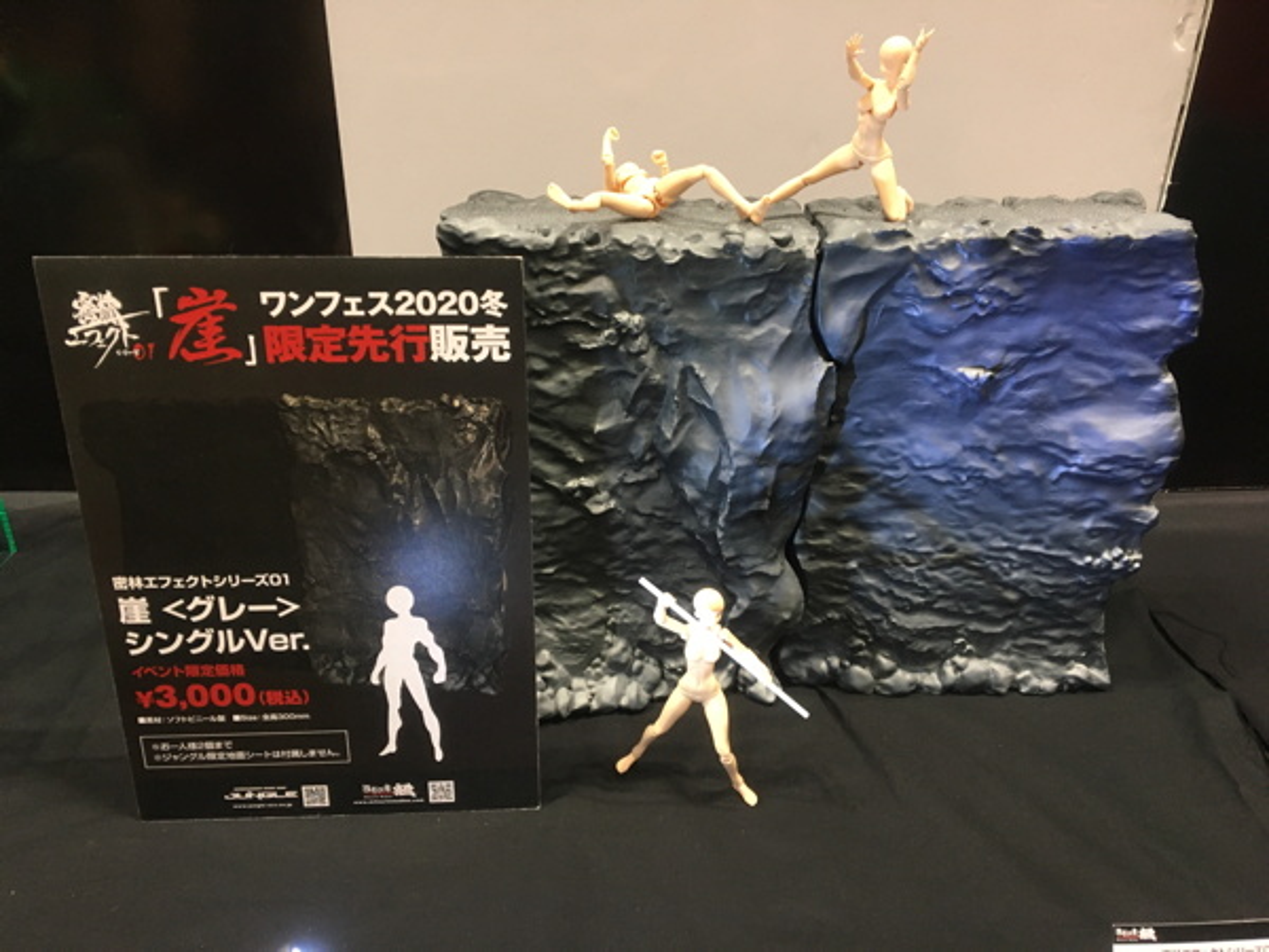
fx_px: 1063
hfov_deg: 61.7
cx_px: 634
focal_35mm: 29
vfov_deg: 48.2
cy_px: 476
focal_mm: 4.15
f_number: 2.2
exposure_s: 1/33
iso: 160
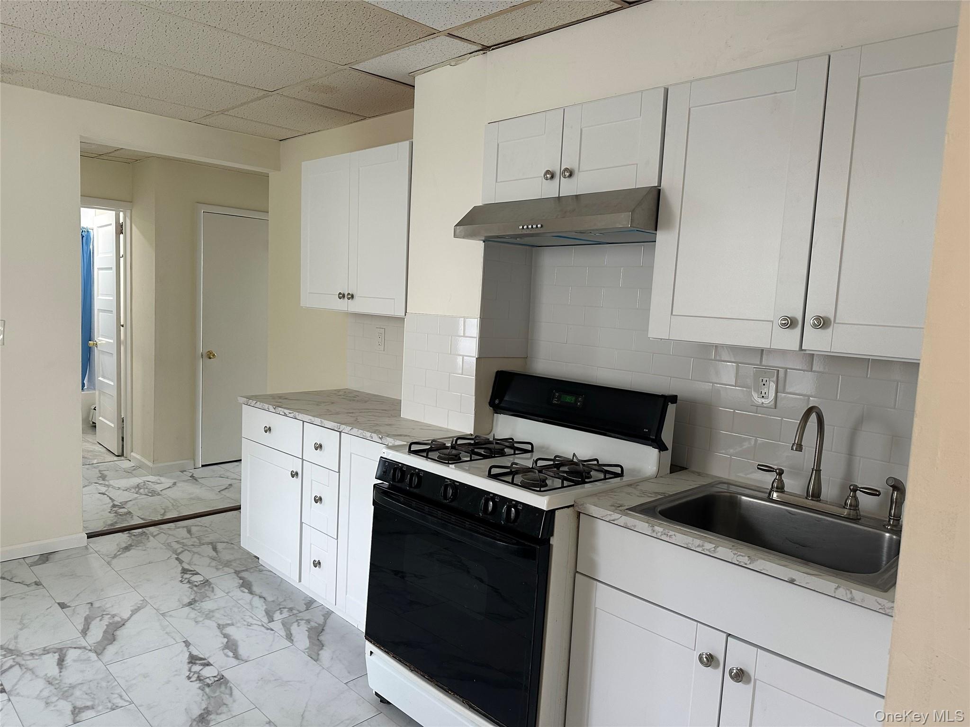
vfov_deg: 56.8
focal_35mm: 24
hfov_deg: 71.6
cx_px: 485
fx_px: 673
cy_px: 364
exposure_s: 1/120
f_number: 1.78
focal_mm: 6.86
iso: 160
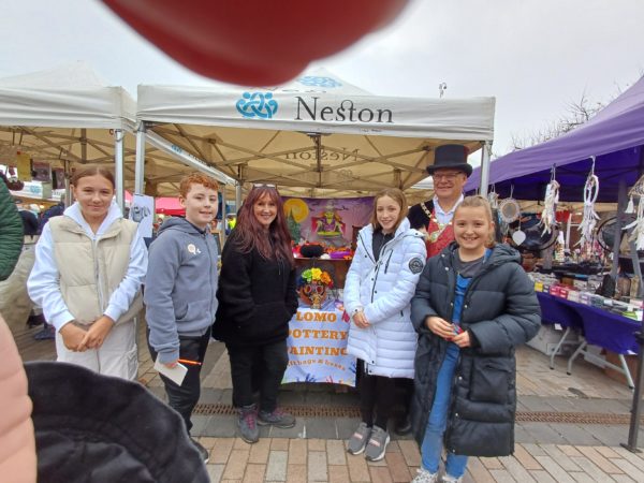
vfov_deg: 78.1
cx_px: 322
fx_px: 298
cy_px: 242
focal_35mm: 16
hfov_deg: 94.5
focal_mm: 1.64
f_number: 2.2
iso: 40
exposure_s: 1/102
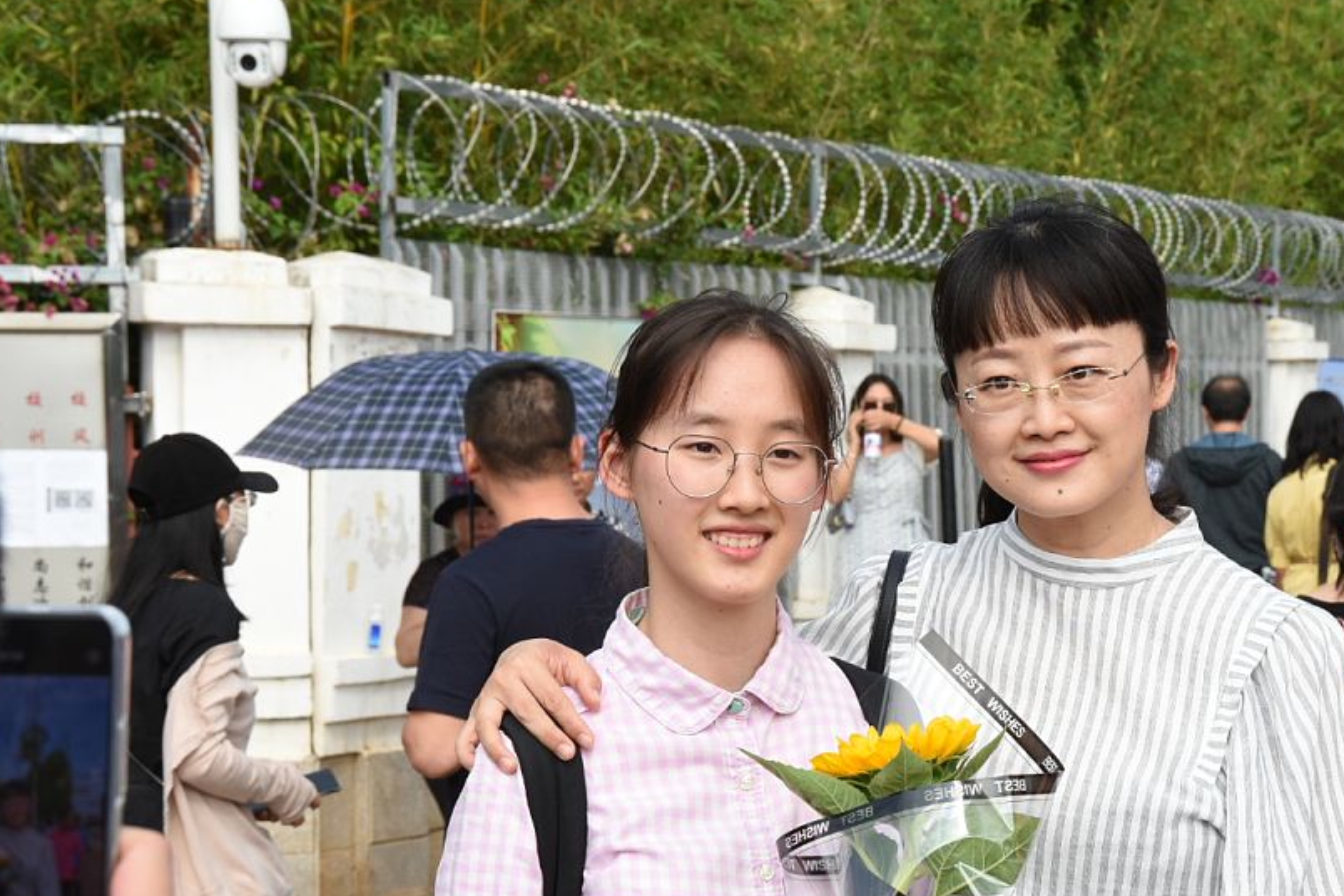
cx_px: 869
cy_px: 592
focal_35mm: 112
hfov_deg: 18.2
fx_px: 4181
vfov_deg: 12.2
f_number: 10
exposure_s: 1/400
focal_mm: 50
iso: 400
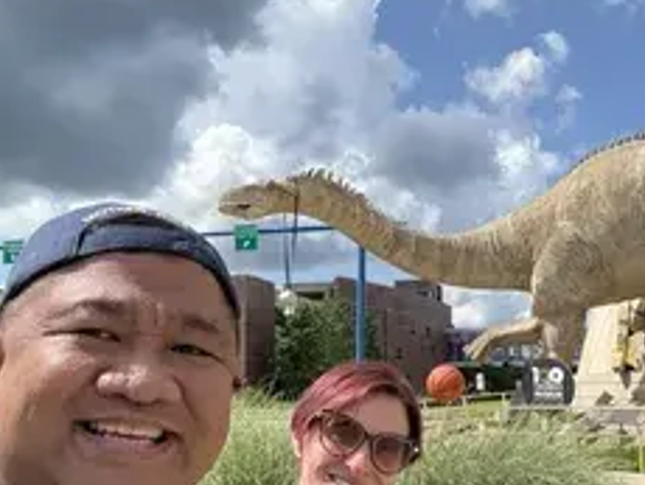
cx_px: 454
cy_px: 303
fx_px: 746
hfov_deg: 45.7
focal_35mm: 40
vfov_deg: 35.8
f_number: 1.9
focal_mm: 2.69
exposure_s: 1/1148
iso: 40
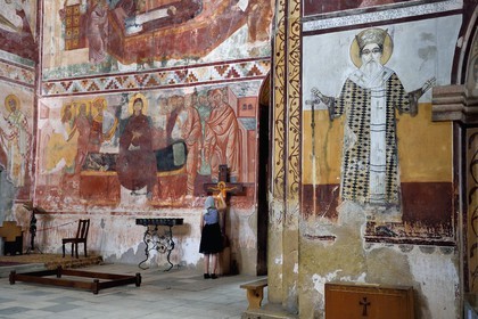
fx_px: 558
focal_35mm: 42
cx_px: 239
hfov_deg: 46.4
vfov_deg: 31.9
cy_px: 160
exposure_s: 1/20
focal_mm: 42
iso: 1600
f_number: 3.2
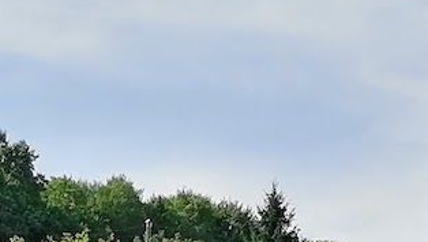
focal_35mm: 172
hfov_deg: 12.3
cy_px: 805
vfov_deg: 6.3
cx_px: -19
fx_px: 1953
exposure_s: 1/1543
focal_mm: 5.3
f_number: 1.8
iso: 50
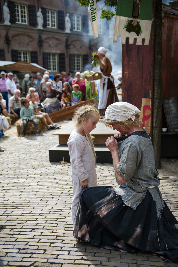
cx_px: 89
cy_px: 134
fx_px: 297
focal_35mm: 40
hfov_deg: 33.4
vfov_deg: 48.5
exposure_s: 1/4000
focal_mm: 40
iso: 400
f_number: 3.2
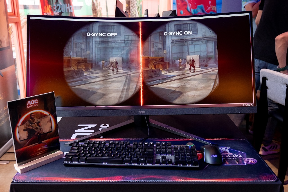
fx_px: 288
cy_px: 96
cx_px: 144
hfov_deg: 53.1
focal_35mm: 36
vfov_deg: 36.9
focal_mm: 24
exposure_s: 1/125
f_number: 5.6
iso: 1600
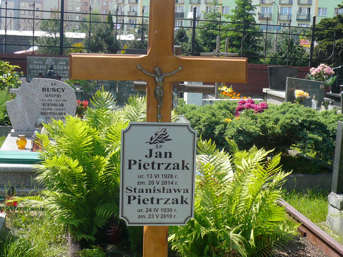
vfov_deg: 24.8
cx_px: 172
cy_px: 128
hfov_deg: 32.7
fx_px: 585
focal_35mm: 59
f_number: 3.2
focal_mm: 6.4
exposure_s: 1/640
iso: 100
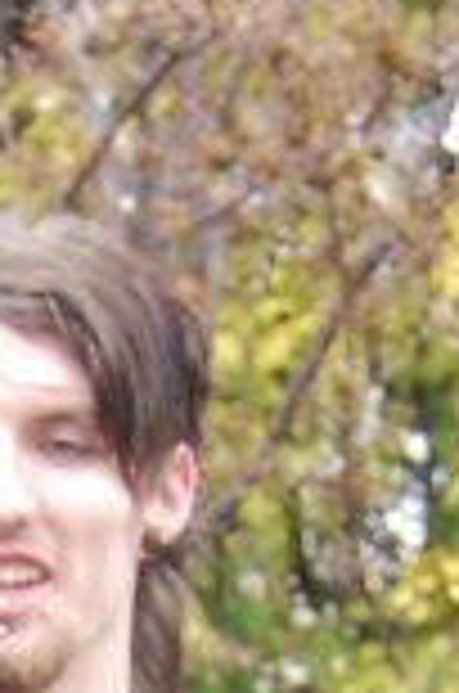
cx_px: -490
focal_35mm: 319
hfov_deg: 4.2
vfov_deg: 6.0
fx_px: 6128
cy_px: 1982
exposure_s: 1/100
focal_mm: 32
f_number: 4.5
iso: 800
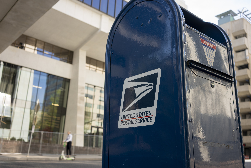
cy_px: 84
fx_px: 244
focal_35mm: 35
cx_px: 126
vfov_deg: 37.9
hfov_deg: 54.4
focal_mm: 35
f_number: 4.5
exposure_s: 1/100
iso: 100
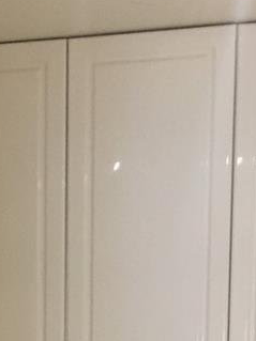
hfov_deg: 13.5
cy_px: 523
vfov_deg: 16.4
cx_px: 73
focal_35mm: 109
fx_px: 1076
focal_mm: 4.15
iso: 125
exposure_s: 1/30
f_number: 2.2
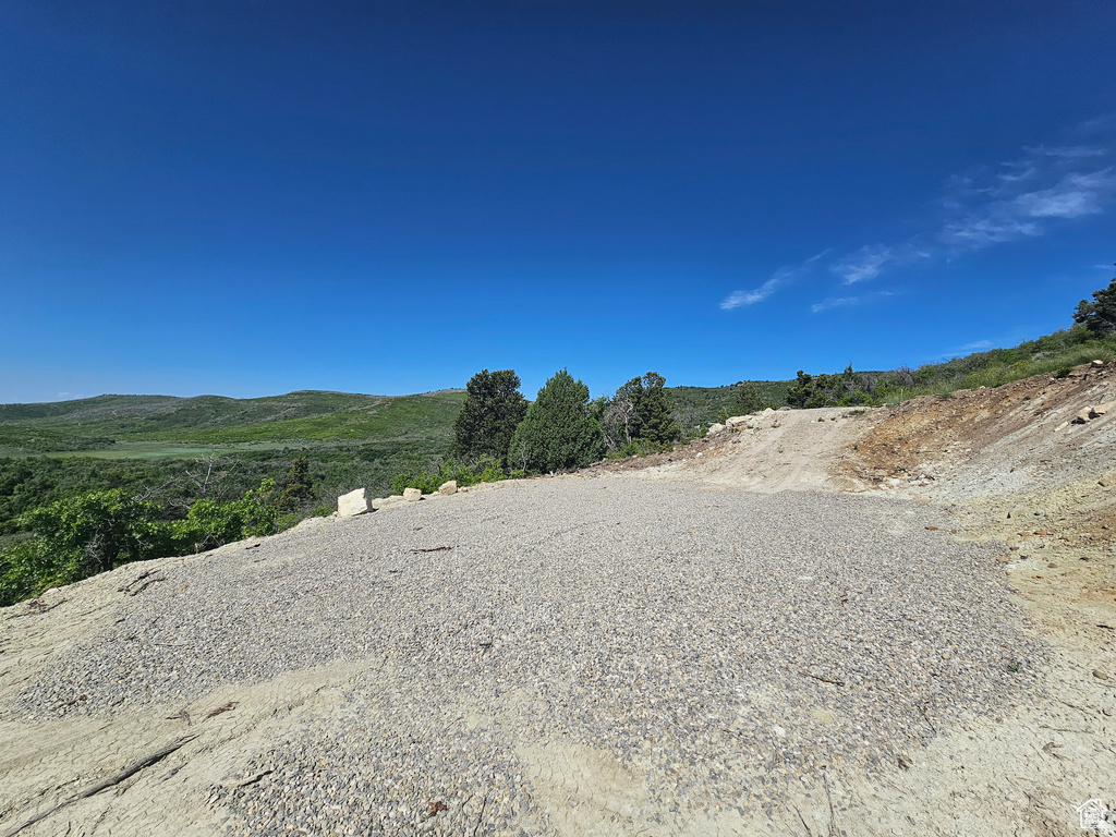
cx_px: 558
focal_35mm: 13
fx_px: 419
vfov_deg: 89.9
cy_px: 418
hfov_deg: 106.2
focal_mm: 2.2
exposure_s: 1/4820
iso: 50
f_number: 2.2
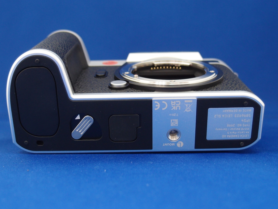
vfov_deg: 34.4
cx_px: 136
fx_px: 337
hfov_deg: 44.8
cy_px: 106
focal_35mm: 42
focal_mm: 8.99
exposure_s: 1/60
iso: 200
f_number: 2
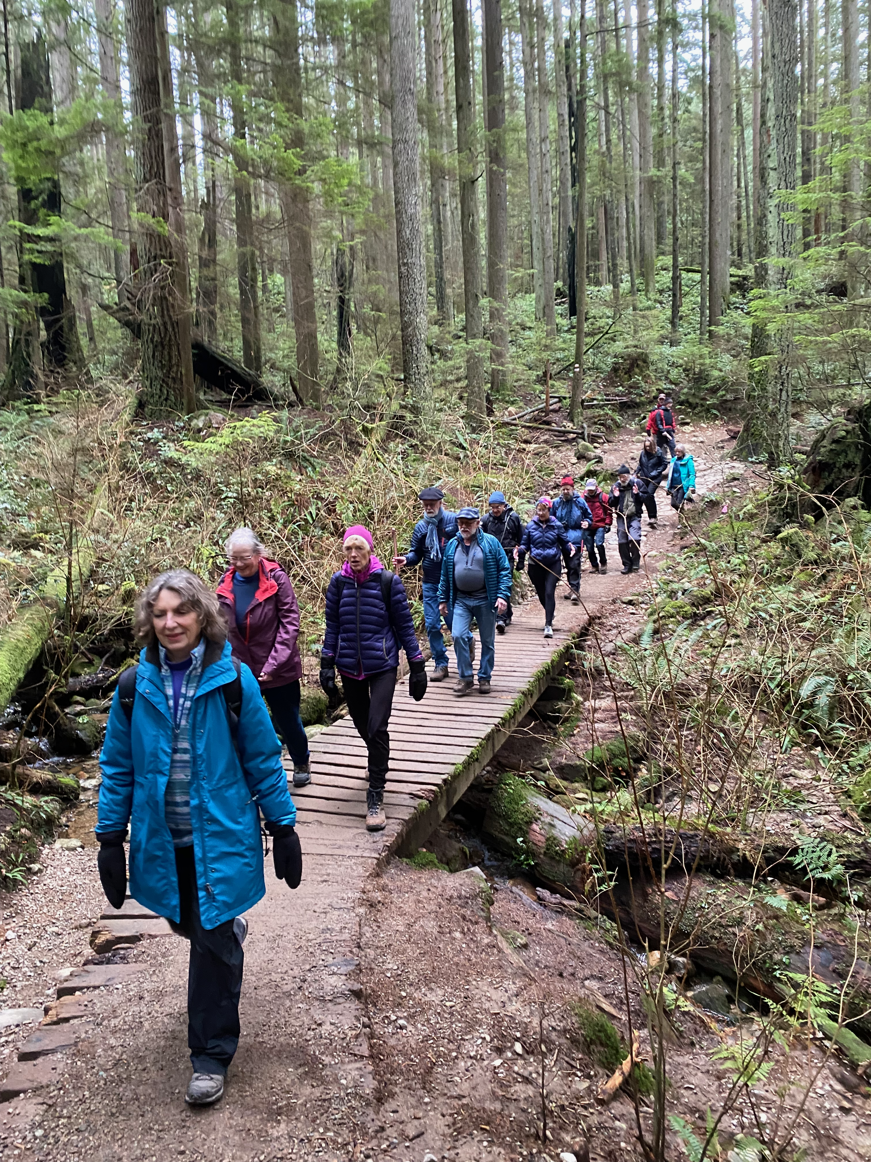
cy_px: 581
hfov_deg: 53.1
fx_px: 872
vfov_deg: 67.3
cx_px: 436
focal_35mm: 26
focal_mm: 4.25
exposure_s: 1/60
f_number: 1.8
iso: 320
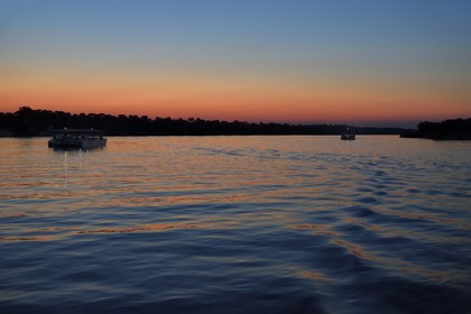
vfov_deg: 35.1
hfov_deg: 50.7
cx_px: 236
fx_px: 497
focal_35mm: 38
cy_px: 157
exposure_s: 1/40
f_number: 4.5
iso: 1600
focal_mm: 38
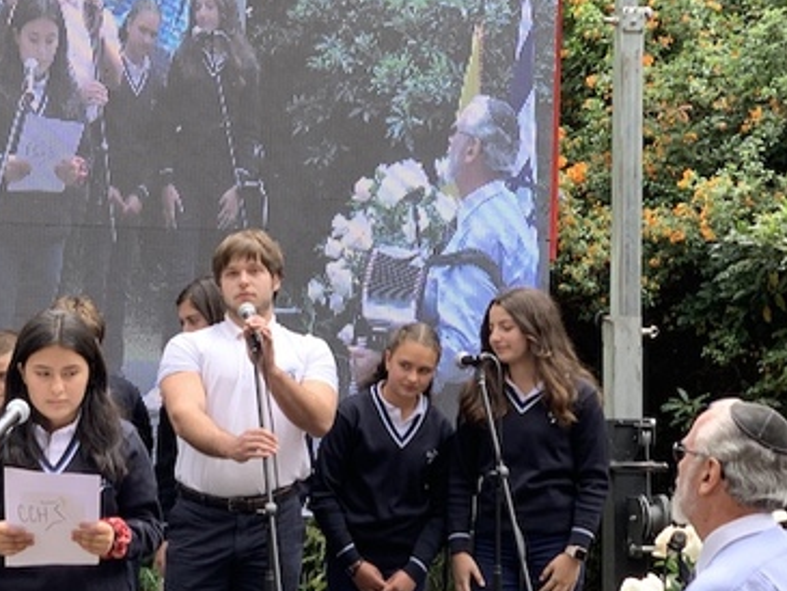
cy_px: 414
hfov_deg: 20.3
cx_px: 92
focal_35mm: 95
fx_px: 2161
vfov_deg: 15.5
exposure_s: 1/114
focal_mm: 6
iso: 16
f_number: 2.4
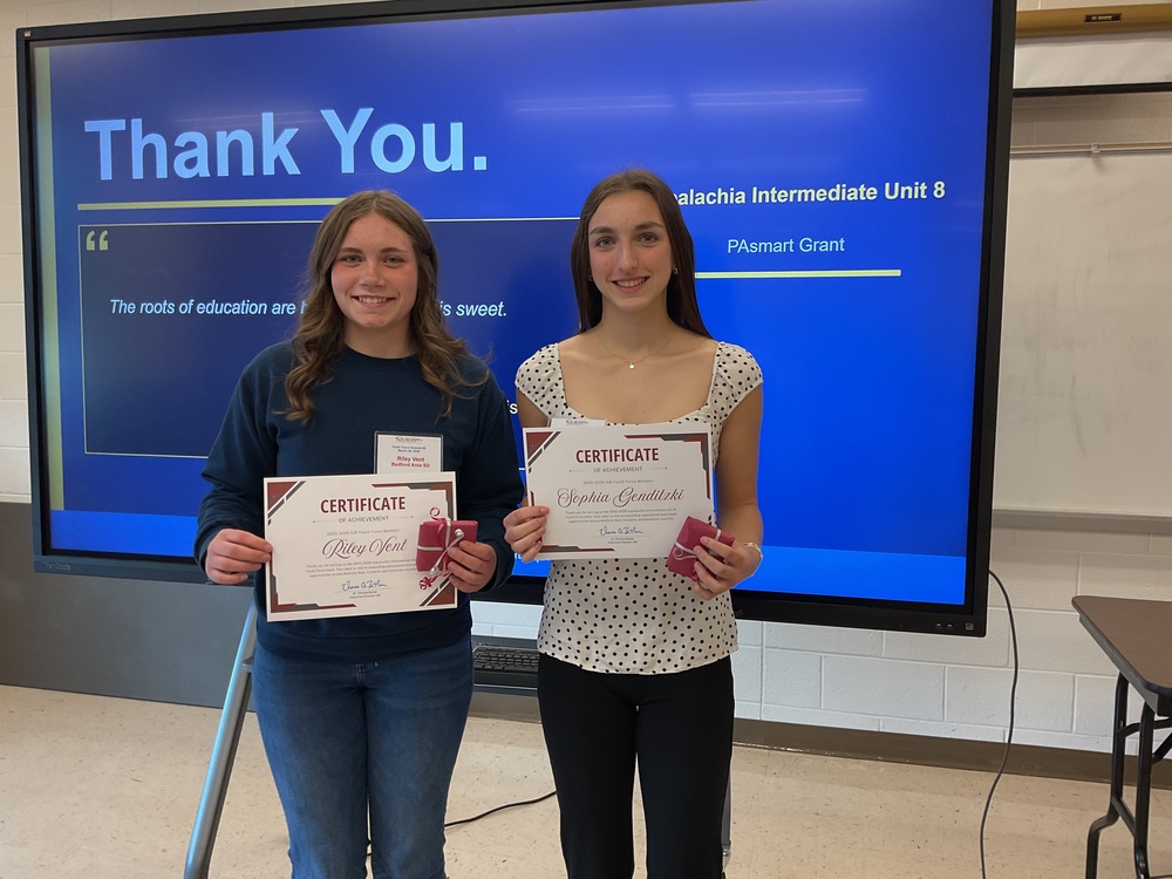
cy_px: 440
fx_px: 982
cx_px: 586
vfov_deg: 48.2
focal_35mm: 29
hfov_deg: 61.7
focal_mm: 3
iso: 64
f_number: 1.8
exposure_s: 1/60
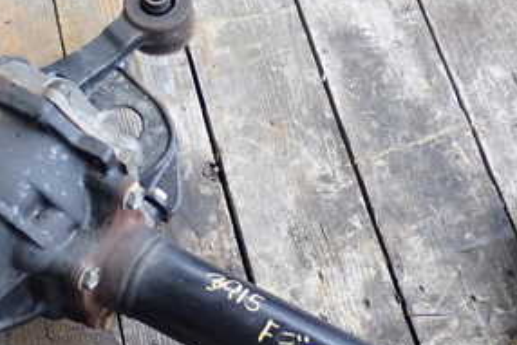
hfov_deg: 21.2
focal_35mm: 96
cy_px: 298
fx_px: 1379
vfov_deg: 14.2
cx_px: 193
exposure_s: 1/40
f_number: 2.9
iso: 500
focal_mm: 7.84
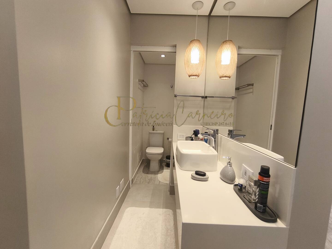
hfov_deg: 94.5
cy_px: 124
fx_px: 153
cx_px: 166
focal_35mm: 16
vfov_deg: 78.1
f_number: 2.2
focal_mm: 1.65
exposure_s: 1/60
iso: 80
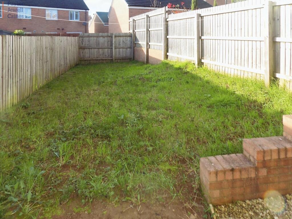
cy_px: 110
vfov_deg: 58.9
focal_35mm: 23
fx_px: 194
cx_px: 146
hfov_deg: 73.9
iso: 80
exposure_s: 1/125
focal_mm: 4
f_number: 3.1
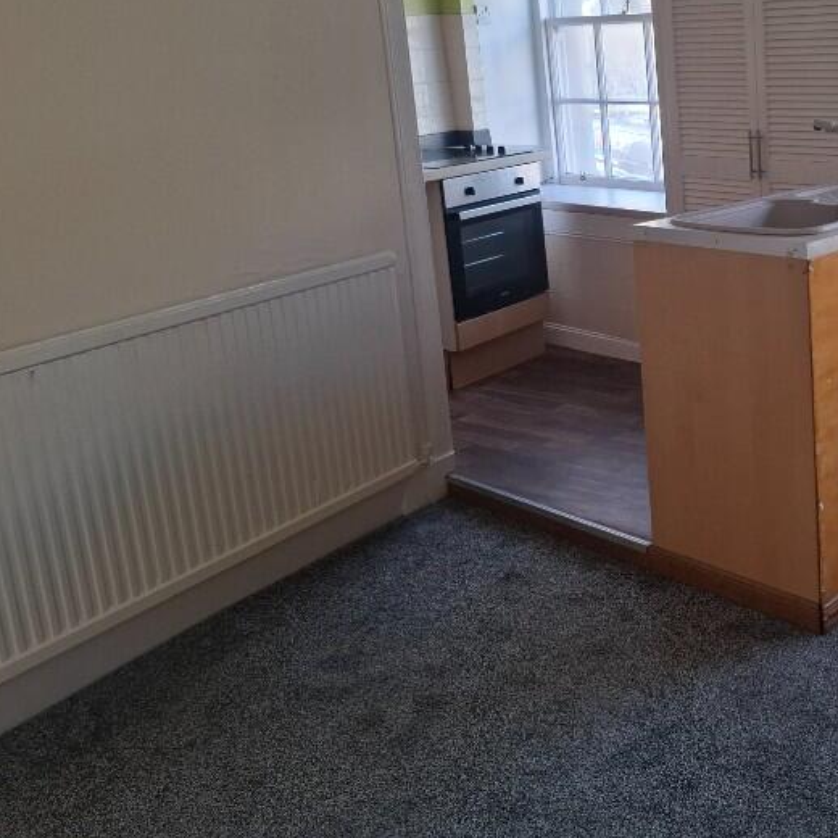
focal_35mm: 40
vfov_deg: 41.3
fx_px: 1096
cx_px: 788
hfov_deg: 38.3
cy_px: 274
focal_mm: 5.54
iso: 50
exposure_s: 1/120
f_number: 1.8
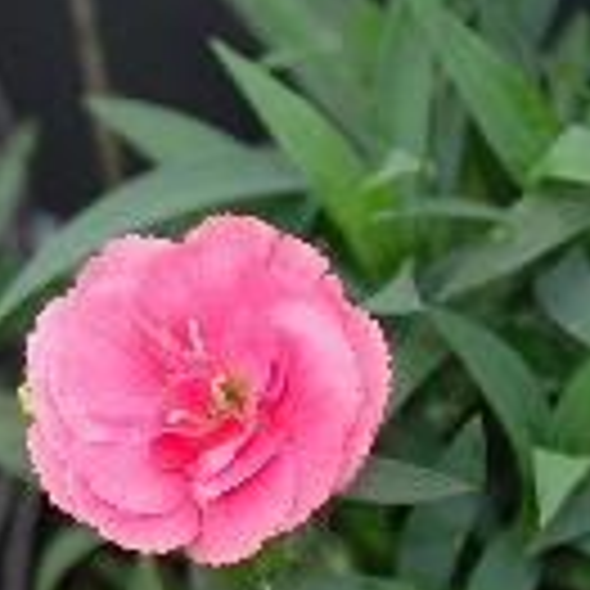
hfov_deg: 9.2
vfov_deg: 9.3
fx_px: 3606
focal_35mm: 187
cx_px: -90
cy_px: 450
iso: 200
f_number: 5.6
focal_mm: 48
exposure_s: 1/60
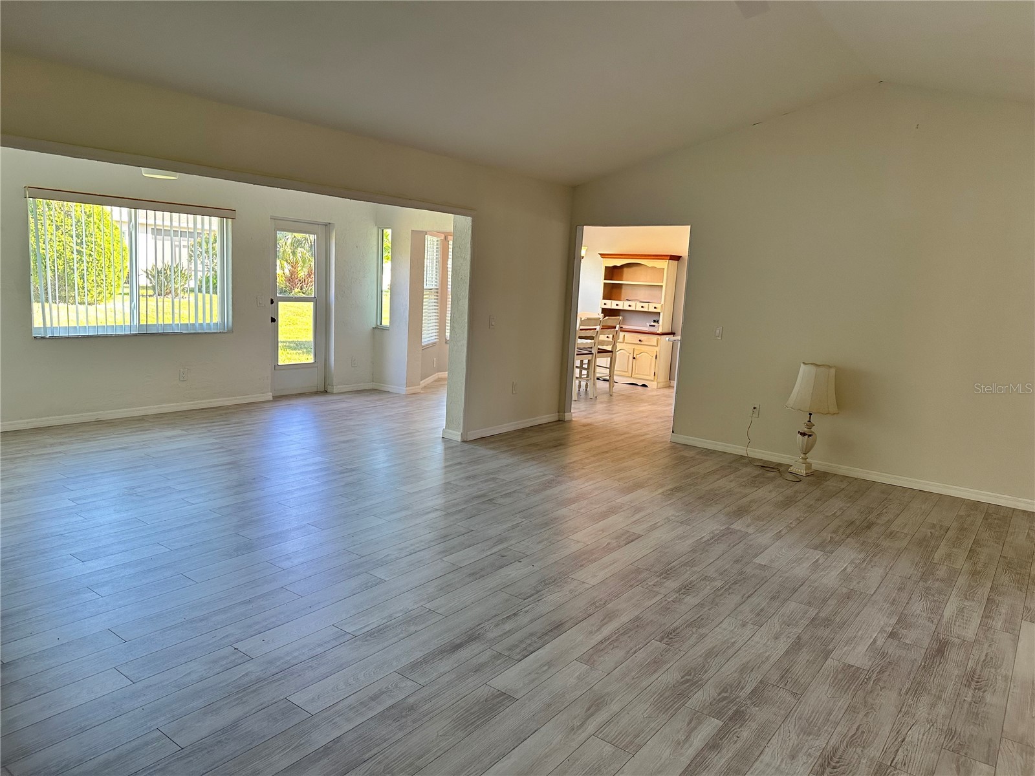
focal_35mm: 24
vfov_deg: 56.8
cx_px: 518
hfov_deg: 71.6
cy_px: 388
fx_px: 718
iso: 160
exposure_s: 1/120
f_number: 1.78
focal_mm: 6.86
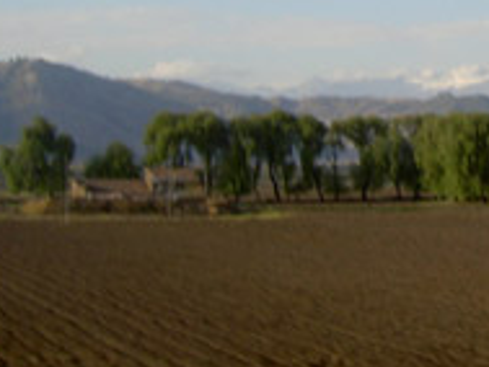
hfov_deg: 15.5
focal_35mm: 124
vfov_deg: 11.7
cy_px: -59
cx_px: 530
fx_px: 1753
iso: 100
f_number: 4.7
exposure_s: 1/145
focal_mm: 8
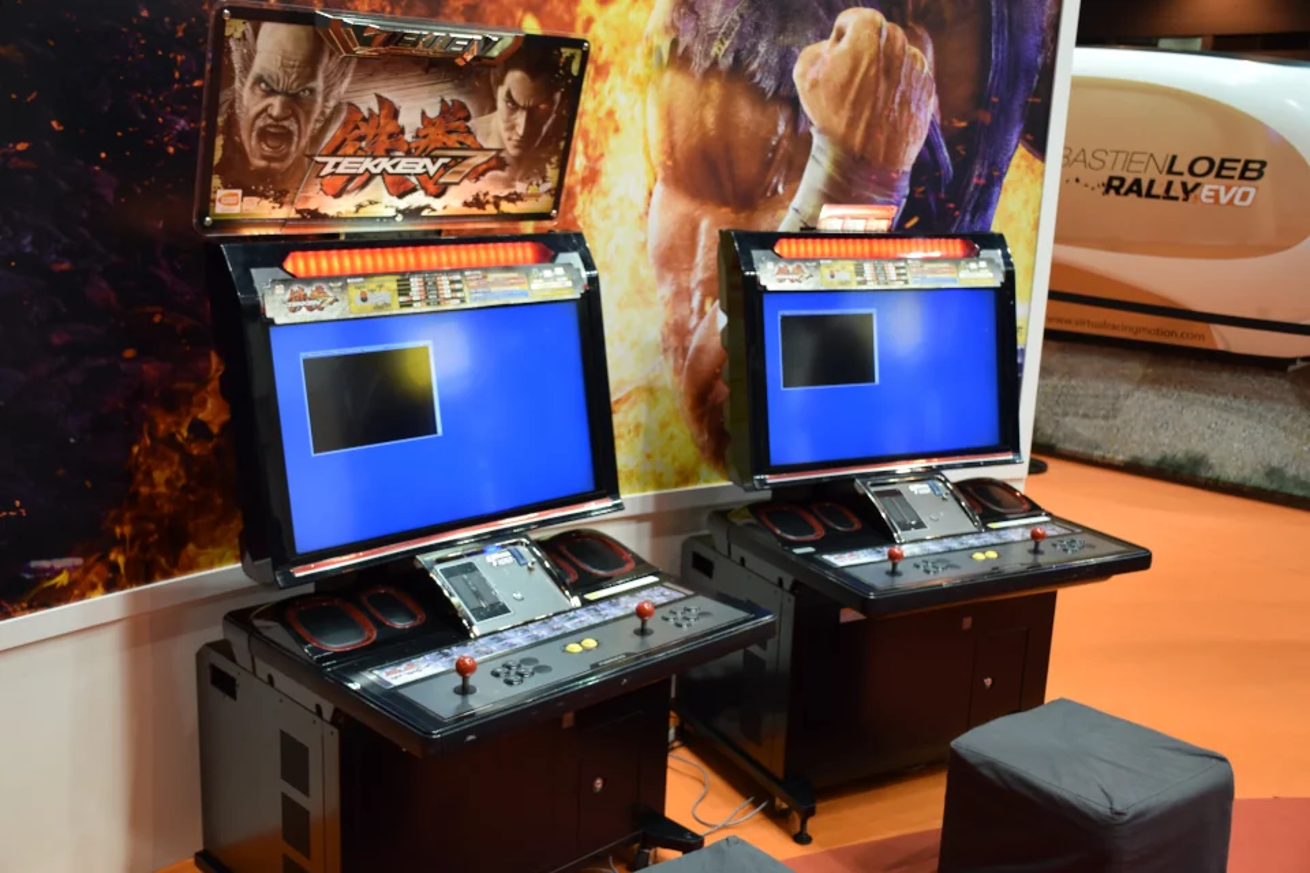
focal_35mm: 36
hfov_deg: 53.1
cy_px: 436
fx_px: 1310
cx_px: 655
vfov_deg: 36.9
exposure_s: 1/60
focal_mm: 24
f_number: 4
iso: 450
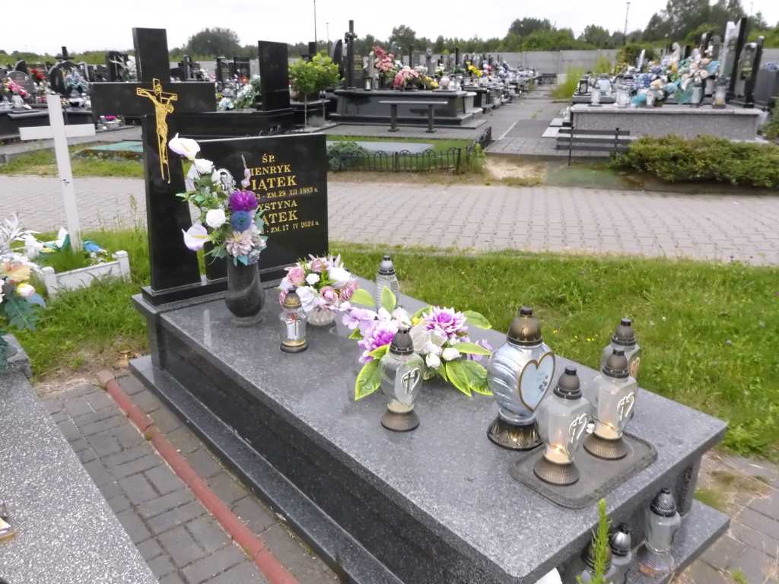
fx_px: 630
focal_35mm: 28
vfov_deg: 49.7
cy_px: 292
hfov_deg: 63.4
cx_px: 390
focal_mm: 4.9
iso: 640
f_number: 3.3
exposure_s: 1/60
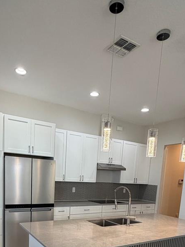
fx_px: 200
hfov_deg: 49.3
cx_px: 71
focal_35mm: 28
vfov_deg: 57.4
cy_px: 206
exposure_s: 1/120
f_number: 2.2
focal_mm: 2.22
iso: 200
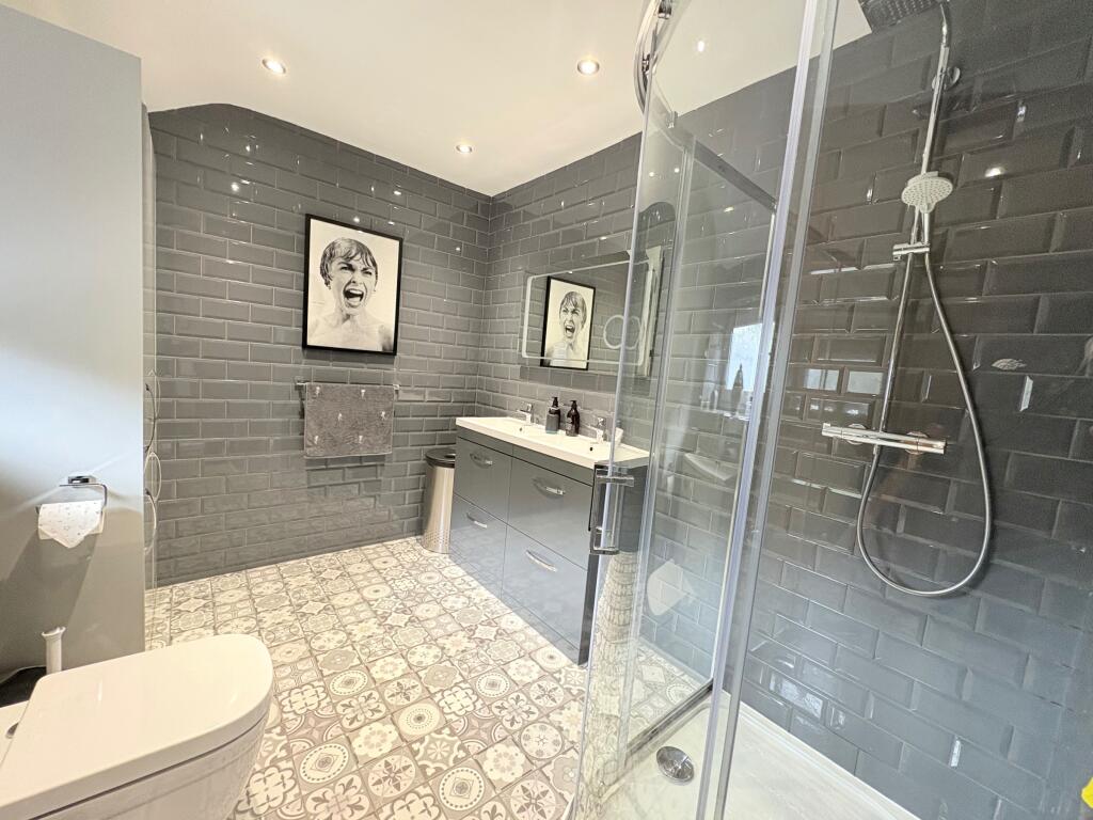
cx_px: 546
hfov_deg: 102.1
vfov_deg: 85.7
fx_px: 442
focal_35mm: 14
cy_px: 410
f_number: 2.2
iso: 320
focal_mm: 2.22
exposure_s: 1/50
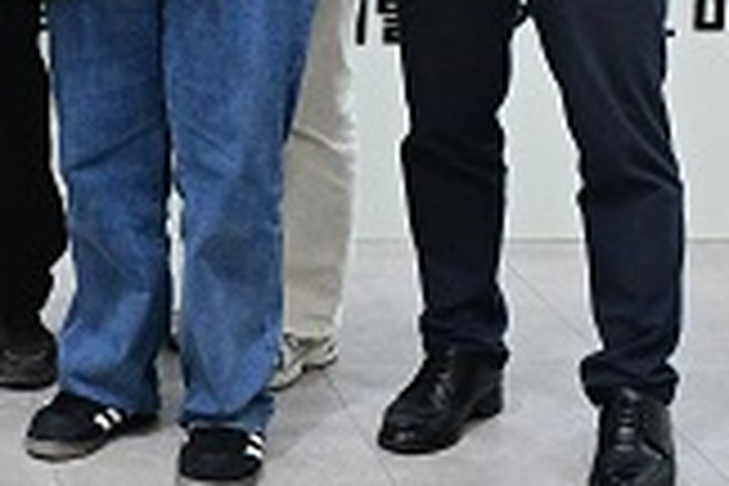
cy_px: -225
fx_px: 2062
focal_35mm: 102
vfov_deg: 12.8
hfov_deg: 18.8
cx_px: -176
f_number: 4
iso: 3200
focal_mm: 27.5
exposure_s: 1/200
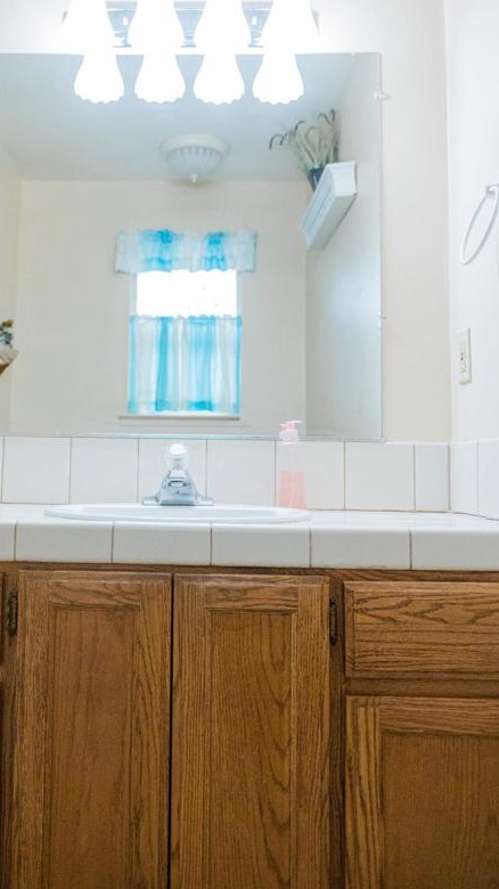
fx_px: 777
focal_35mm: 33
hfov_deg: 35.2
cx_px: 166
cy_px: 390
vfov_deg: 59.3
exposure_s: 1/800
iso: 4000
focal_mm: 24
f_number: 2.8
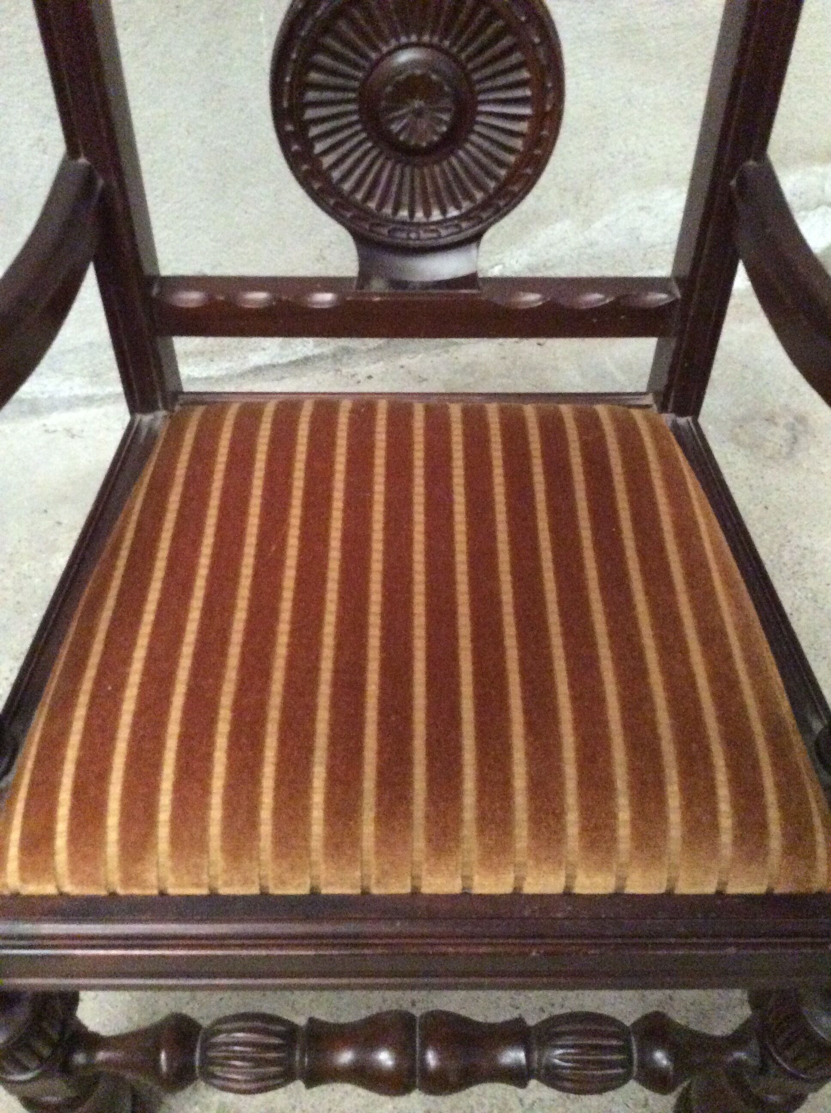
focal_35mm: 32
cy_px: 556
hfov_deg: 44.1
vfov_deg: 56.9
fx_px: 1027
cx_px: 416
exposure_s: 1/17
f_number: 2.4
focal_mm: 3.3
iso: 640
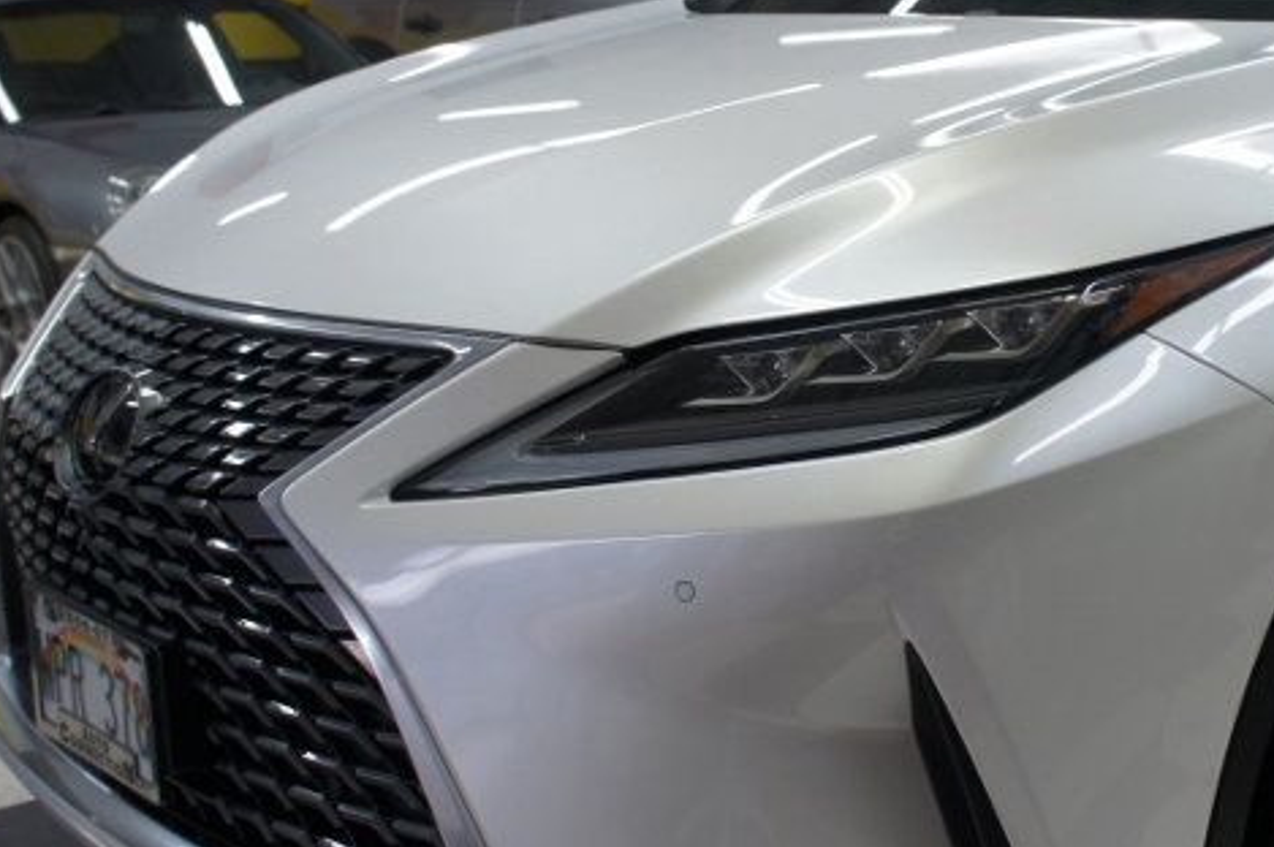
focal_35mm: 59
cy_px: 387
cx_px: 1051
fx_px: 2086
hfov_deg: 32.8
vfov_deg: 23.0
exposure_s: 1/40
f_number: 4.5
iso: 200
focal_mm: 18
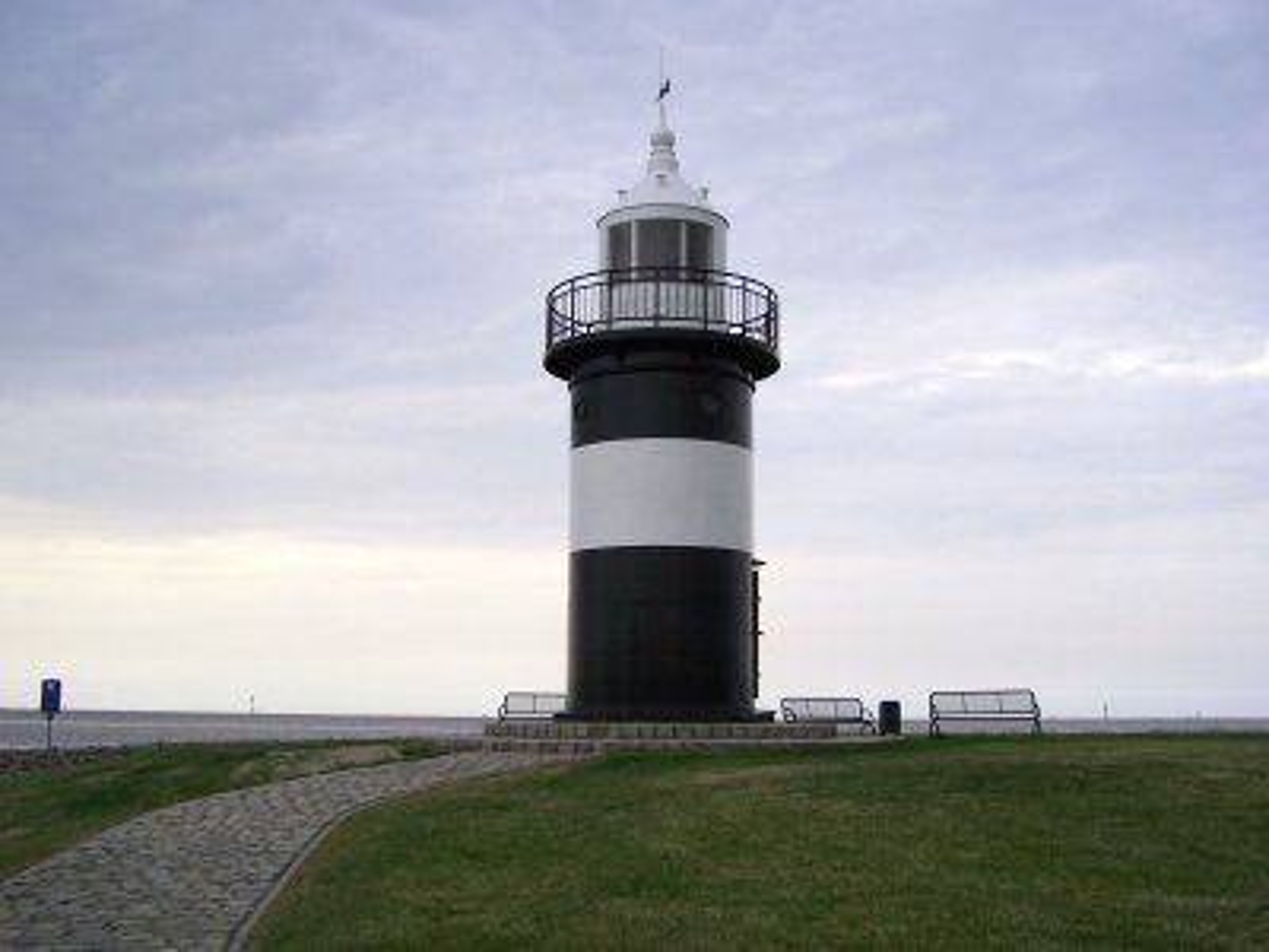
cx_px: 634
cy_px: 476
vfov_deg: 37.7
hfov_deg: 49.0
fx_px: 1393
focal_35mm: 38
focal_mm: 6.3
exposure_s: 1/800
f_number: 2.8
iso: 80
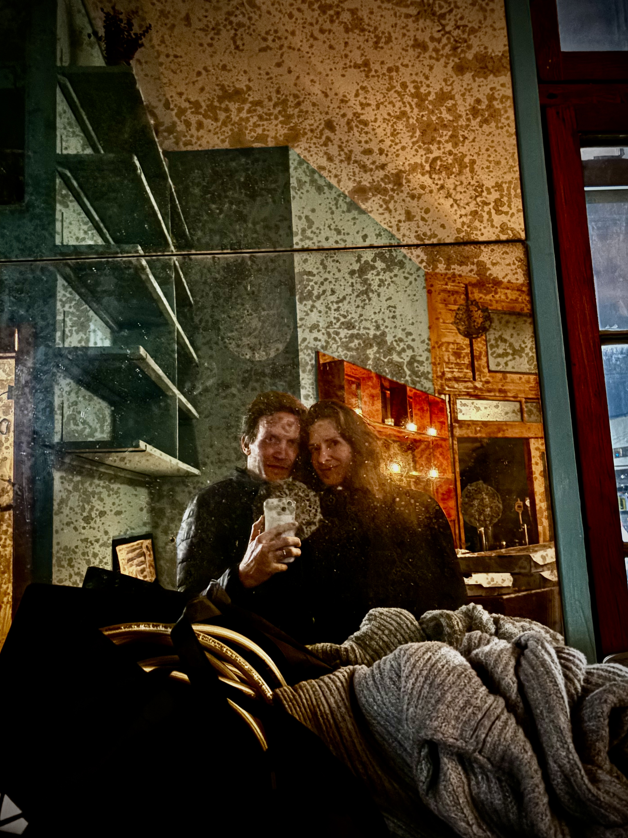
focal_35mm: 28
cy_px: 419
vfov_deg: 63.4
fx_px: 677
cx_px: 300
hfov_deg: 49.7
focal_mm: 5.96
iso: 5000
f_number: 1.6
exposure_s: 1/9
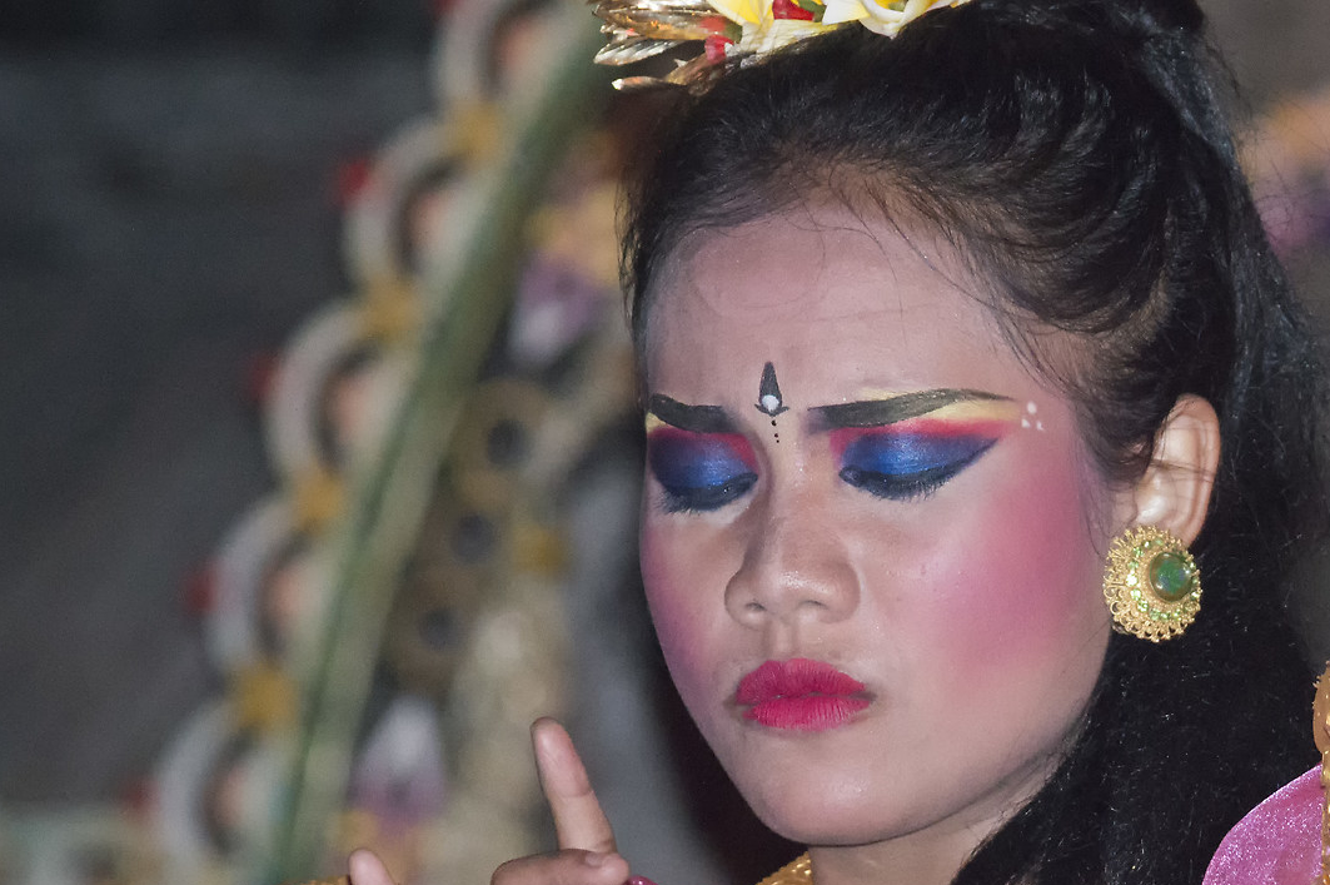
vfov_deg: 3.0
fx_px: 16875
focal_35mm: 457
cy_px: 558
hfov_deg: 4.5
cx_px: 1169
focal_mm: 135
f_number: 4.8
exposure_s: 1/60
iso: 3200
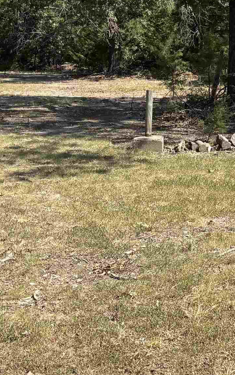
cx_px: 272
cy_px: 75
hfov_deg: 16.9
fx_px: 758
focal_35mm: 74
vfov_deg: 27.3
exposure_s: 1/1178
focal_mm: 5.96
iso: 50
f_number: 1.6
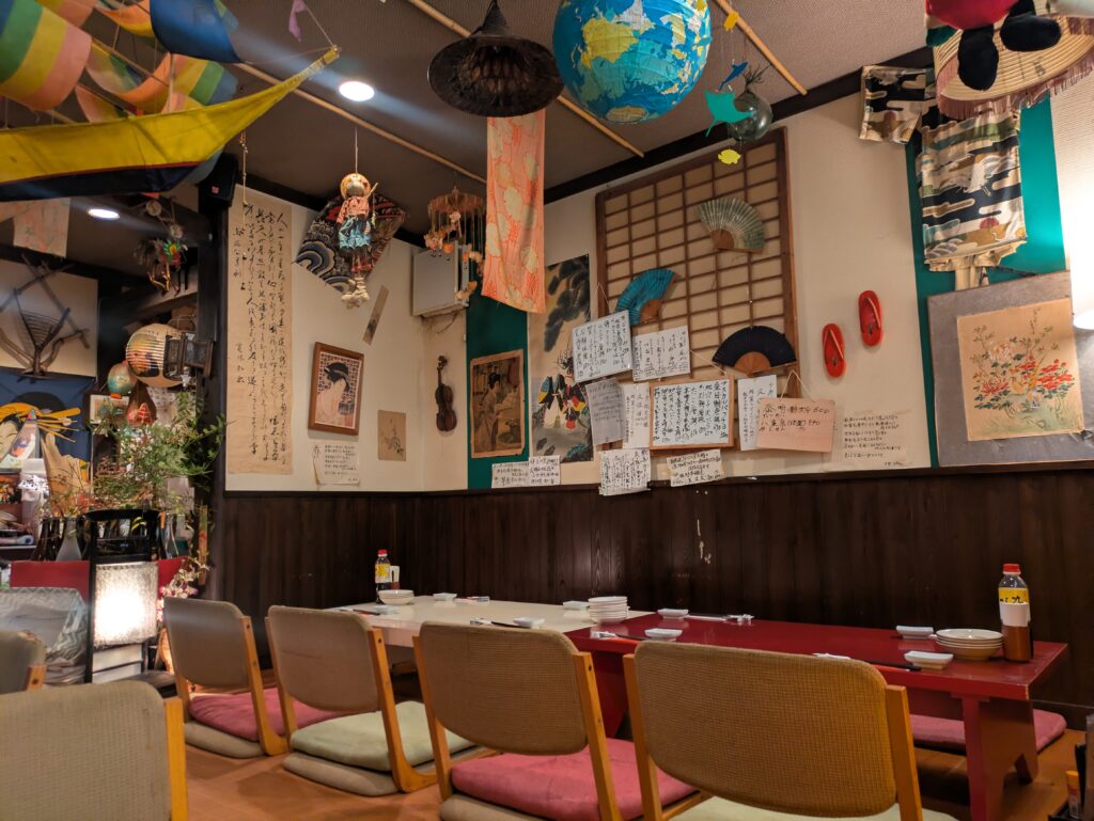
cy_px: 410
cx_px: 547
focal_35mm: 25
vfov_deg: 54.9
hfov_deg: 69.4
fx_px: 790
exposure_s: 1/30
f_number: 1.89
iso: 177
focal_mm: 5.43
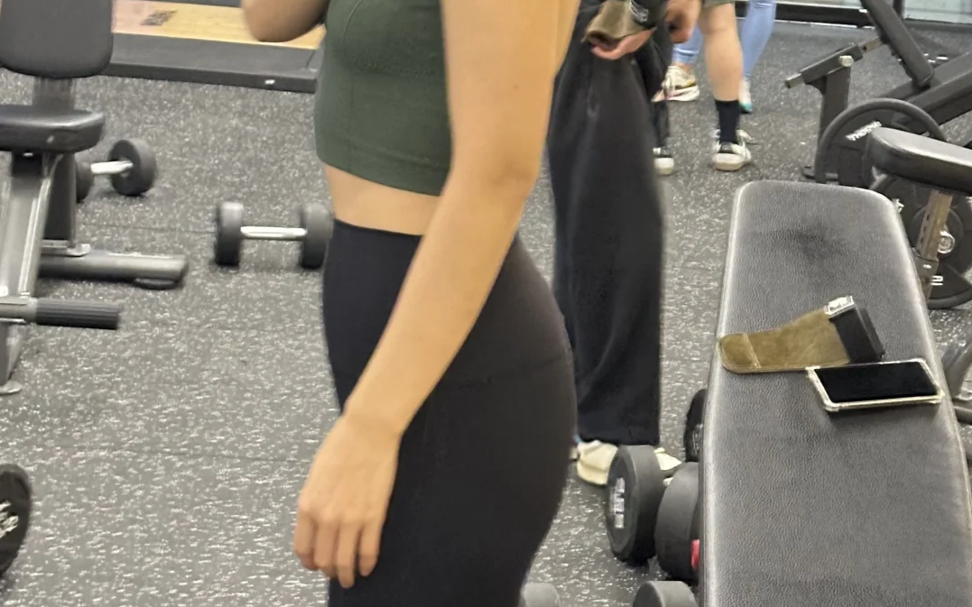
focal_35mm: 68
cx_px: 486
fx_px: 1801
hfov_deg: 30.2
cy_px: 44
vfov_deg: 18.8
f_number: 1.78
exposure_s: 1/25
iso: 640
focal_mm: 6.86
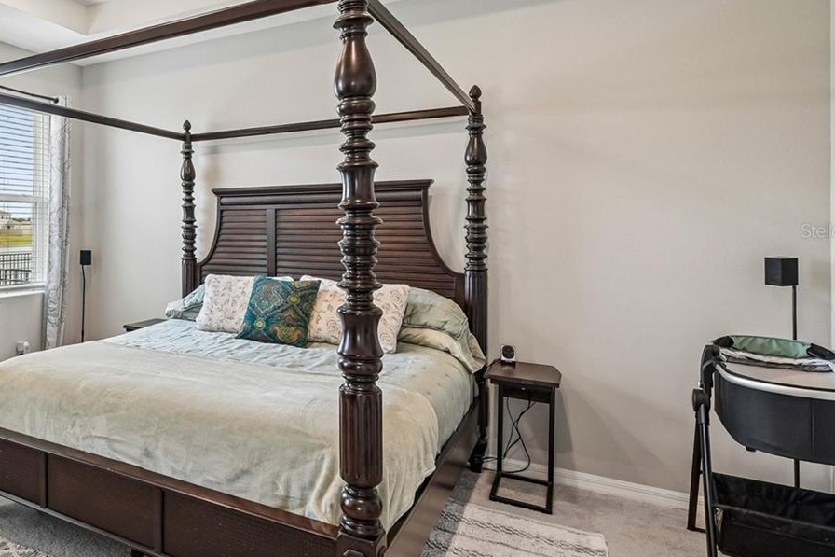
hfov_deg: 63.7
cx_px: 139
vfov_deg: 51.0
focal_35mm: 25
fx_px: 580
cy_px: 230
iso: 400
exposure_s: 1/25
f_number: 8
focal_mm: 14
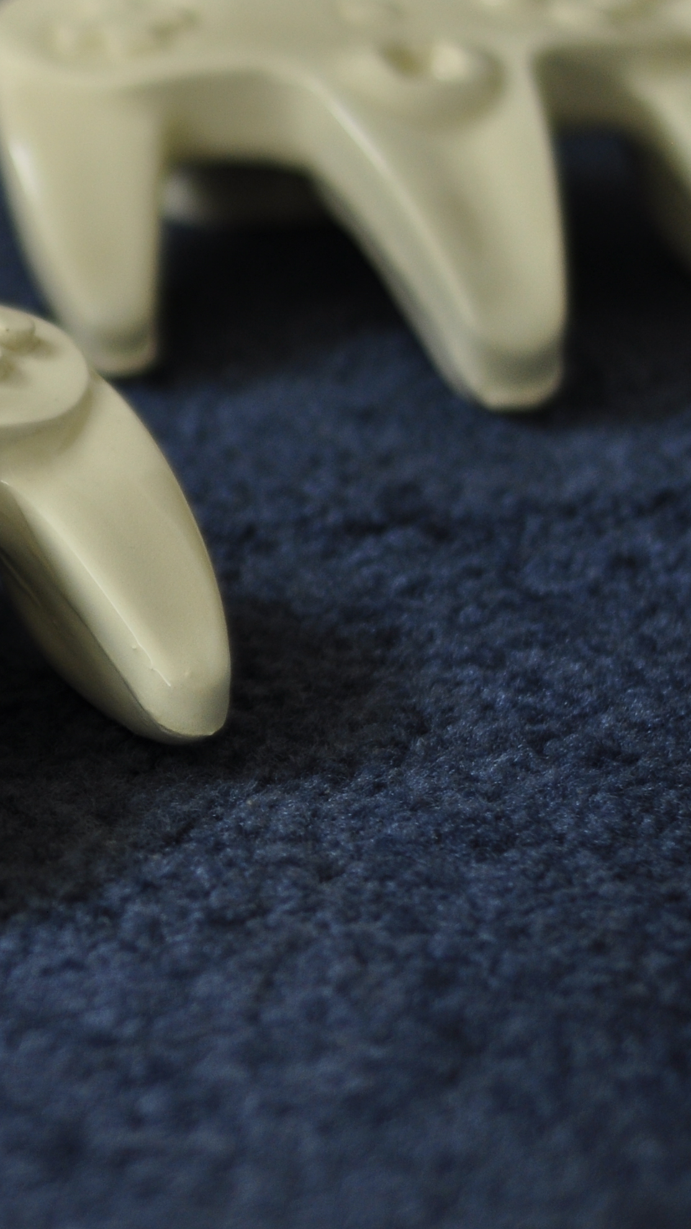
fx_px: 5538
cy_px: 474
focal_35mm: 170
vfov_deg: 12.7
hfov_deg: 7.0
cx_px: -374
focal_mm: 50
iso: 250
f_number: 1.8
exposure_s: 1/400
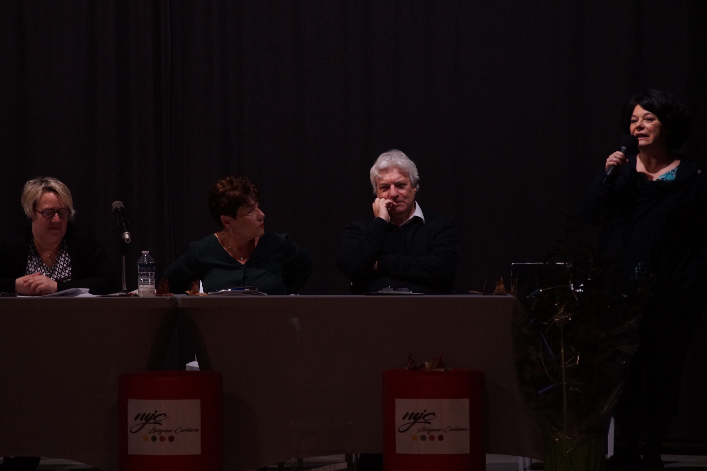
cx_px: 354
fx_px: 4416
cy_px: 236
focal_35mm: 225
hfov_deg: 9.2
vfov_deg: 6.1
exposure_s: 1/50
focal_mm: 150
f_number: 4.5
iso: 800
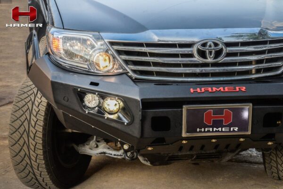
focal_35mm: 72
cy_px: 94
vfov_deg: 18.9
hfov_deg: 28.1
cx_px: 142
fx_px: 566
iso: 2000
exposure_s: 1/500
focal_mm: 72
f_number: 11
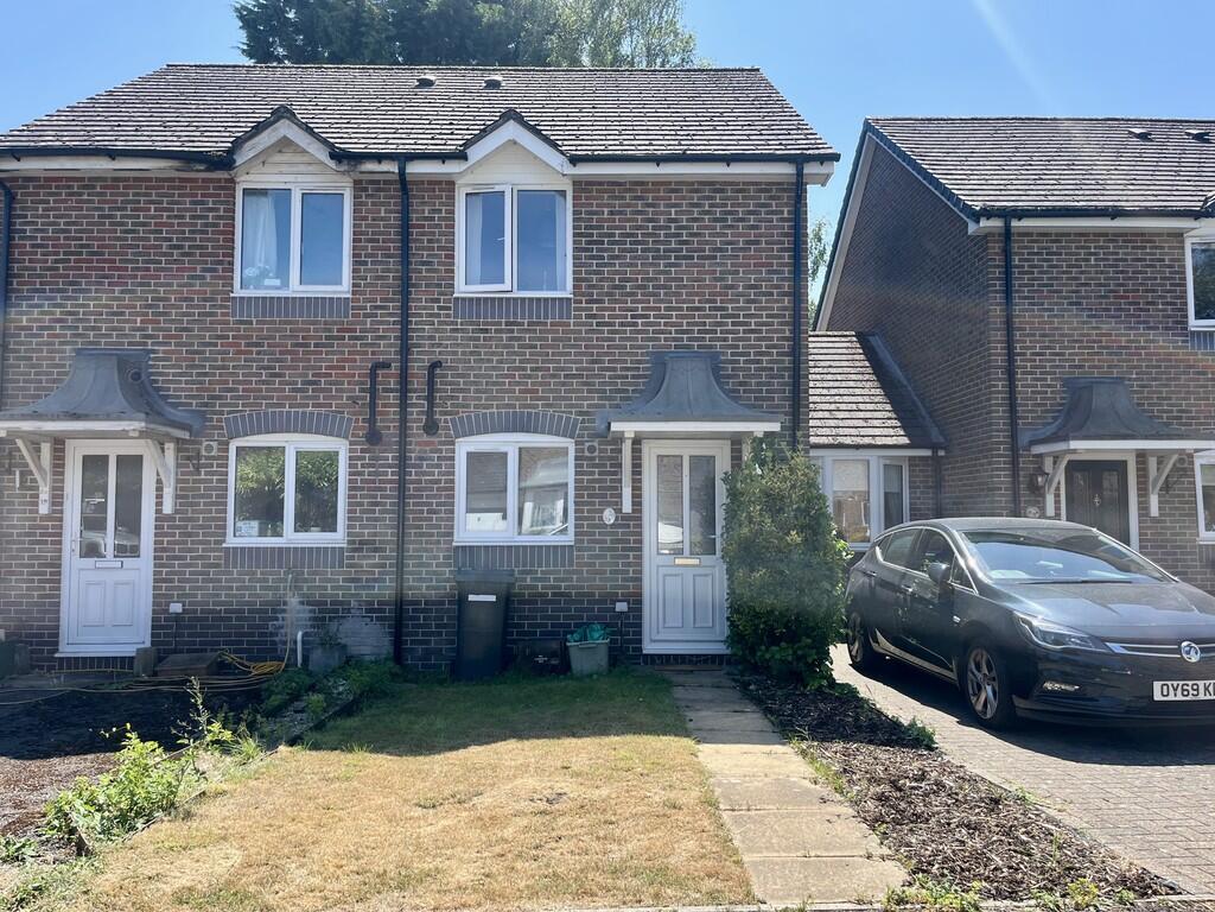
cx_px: 608
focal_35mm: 26
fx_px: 913
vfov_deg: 53.1
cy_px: 456
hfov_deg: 67.3
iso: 50
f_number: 1.6
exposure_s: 1/1389
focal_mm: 5.1
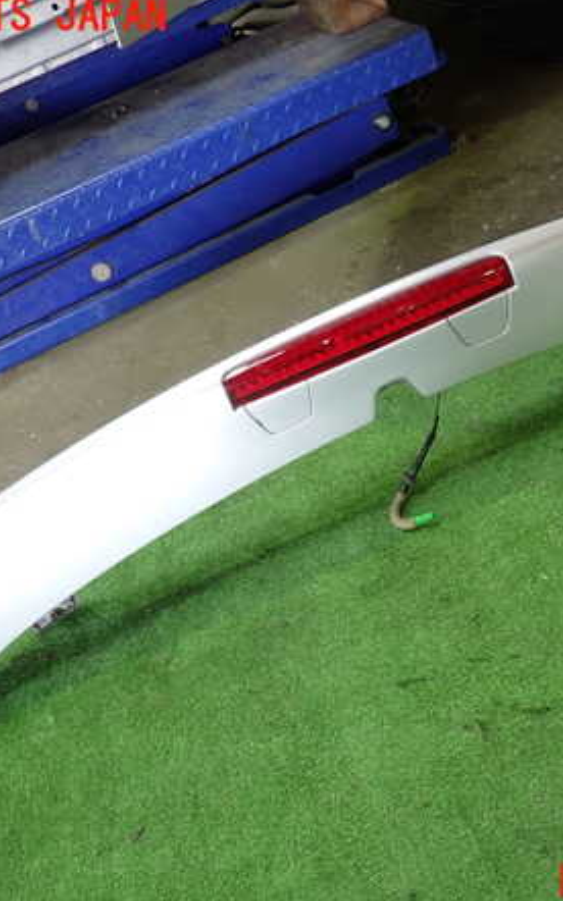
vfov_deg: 54.0
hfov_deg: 34.7
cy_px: 450
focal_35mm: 36
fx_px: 884
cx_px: 408
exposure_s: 1/40
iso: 200
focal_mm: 4.5
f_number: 2
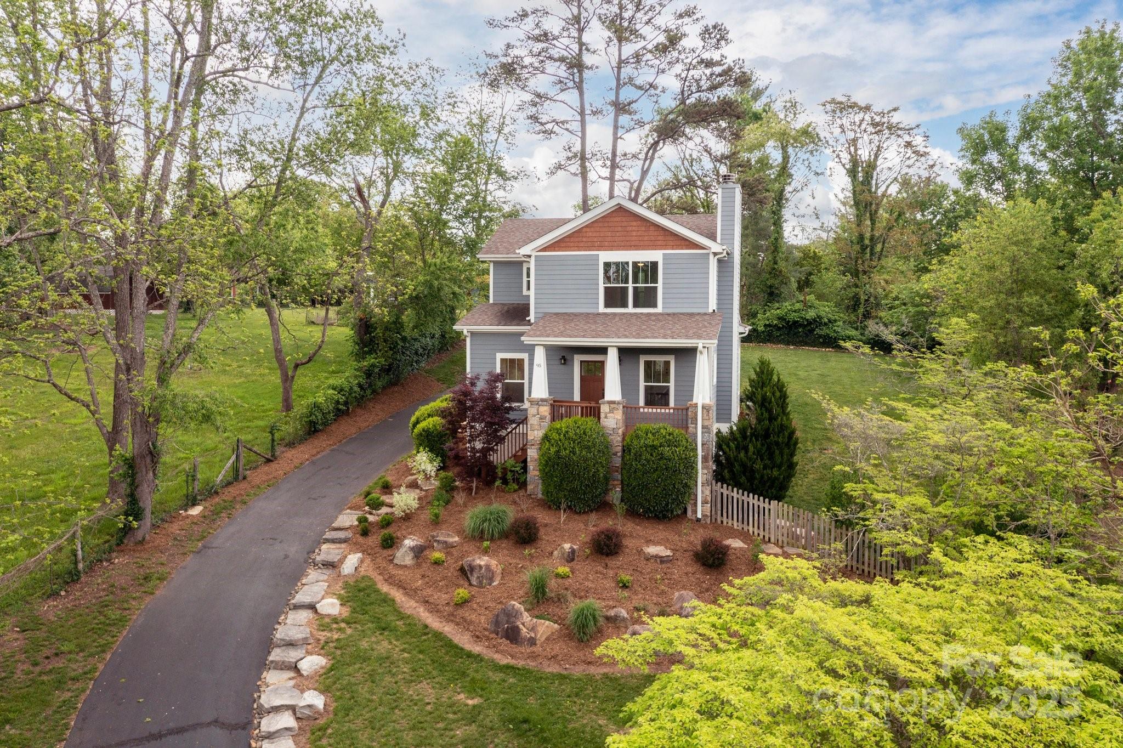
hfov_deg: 65.5
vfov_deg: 46.4
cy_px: 374
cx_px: 562
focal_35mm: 28
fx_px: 873
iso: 100
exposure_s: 1/60
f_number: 3.5
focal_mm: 10.26
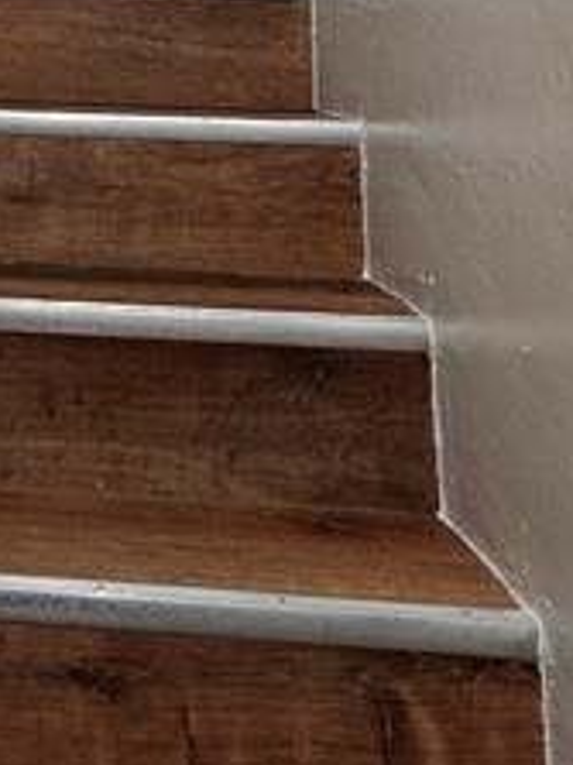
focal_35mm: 62
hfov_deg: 21.8
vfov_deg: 27.4
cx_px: -124
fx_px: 1370
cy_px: -161
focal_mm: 6.3
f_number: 1.7
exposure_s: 1/120
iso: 100
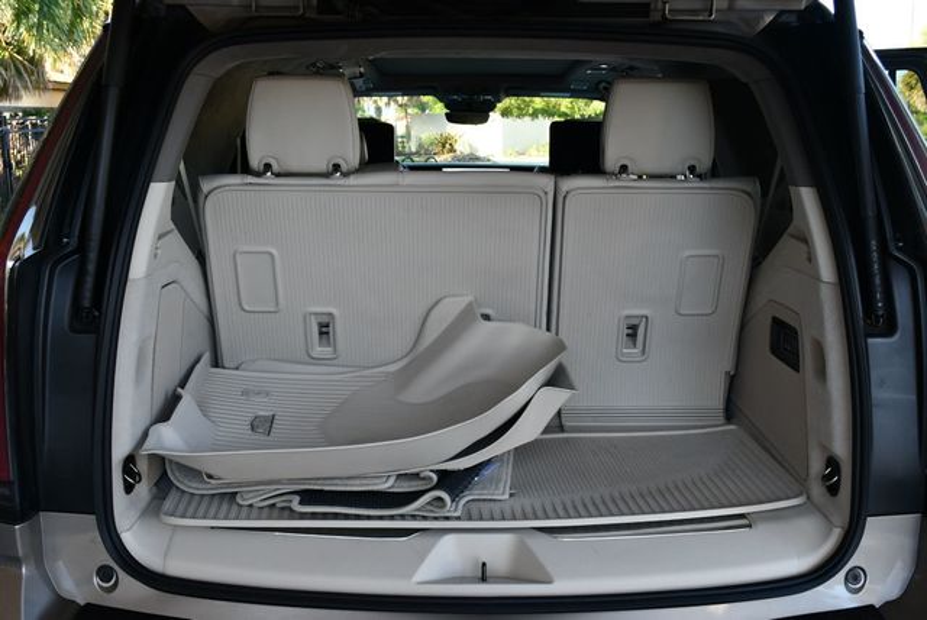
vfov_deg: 36.9
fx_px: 928
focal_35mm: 36
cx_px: 464
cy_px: 310
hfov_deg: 53.1
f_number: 5
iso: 400
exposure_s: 1/250
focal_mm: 18
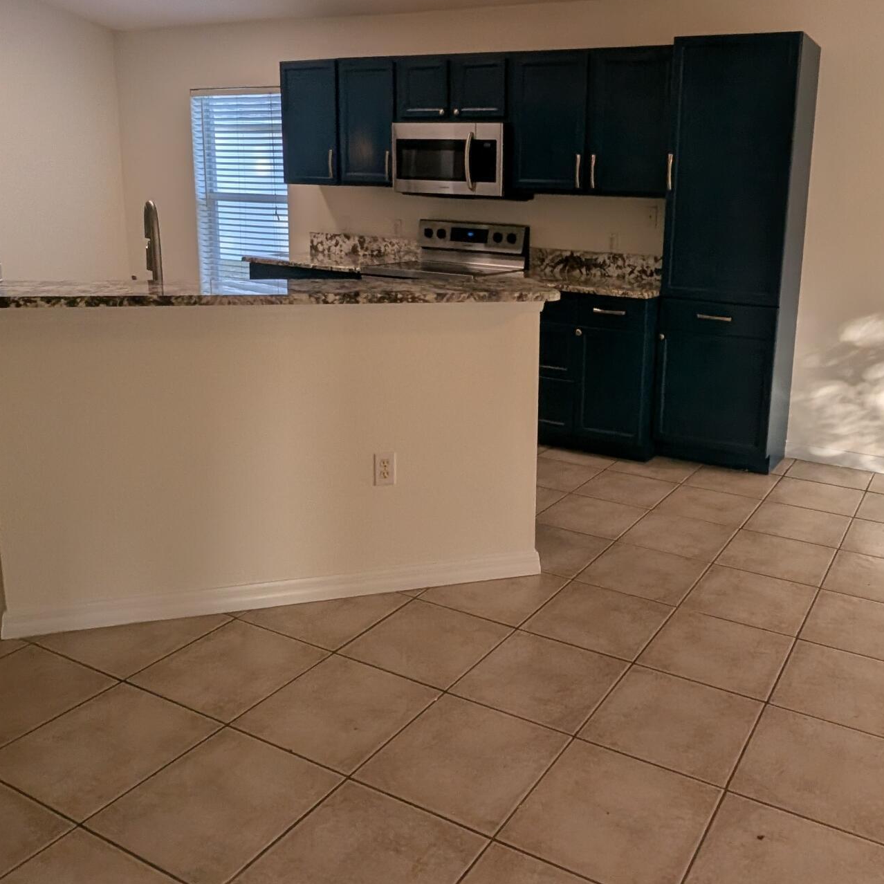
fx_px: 780
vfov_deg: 58.8
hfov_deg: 58.1
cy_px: 371
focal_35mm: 27
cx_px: 569
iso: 44
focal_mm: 1.95
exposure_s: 1/166
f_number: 2.2
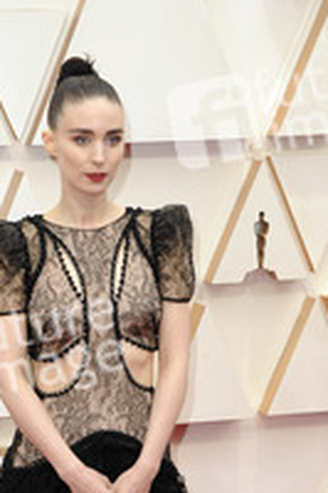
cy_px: 481
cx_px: 70
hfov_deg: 11.0
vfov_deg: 16.2
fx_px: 1697
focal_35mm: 124
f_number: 8
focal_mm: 62
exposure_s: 1/200
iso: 1250
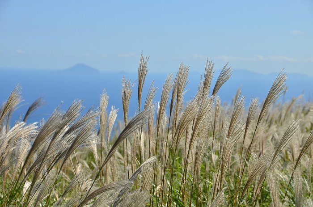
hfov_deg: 21.0
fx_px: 846
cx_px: 156
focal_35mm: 98
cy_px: 104
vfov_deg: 14.0
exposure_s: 1/800
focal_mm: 65
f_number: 8
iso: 100
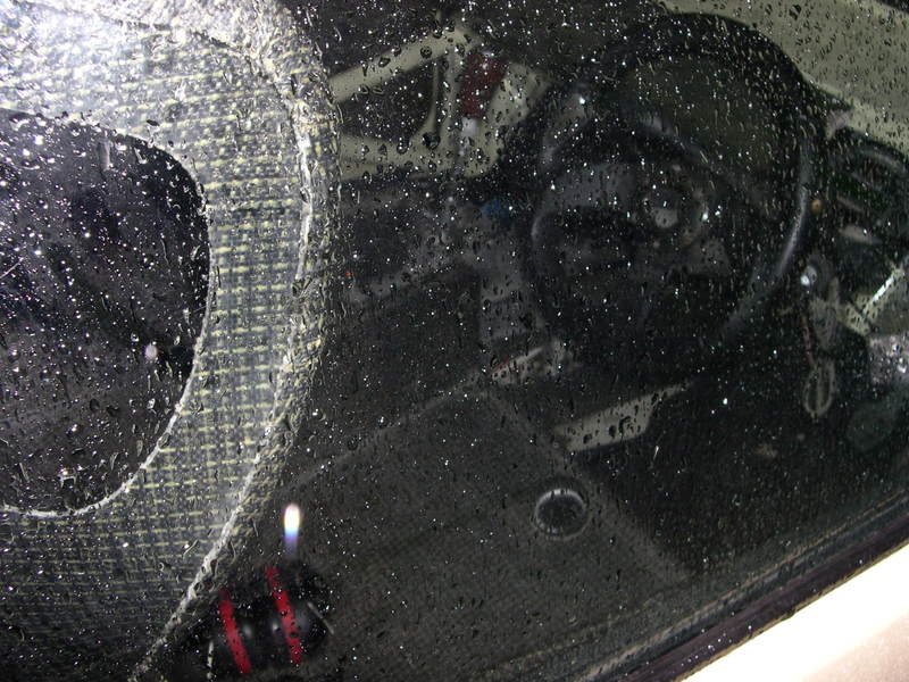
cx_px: 454
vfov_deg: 37.7
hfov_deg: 49.0
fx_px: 998
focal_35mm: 38
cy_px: 341
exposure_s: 1/60
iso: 237
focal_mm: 8
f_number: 7.6
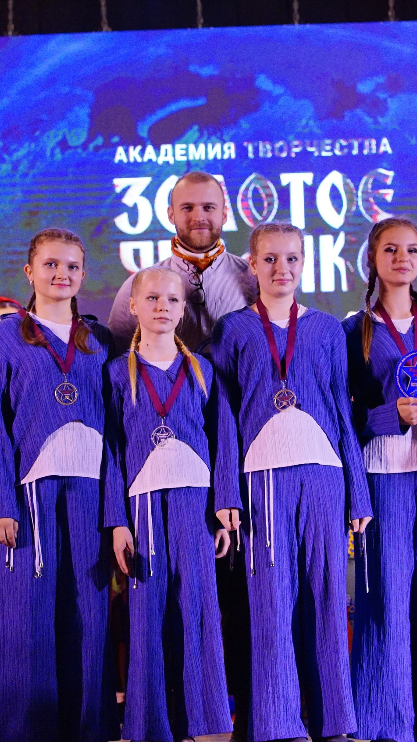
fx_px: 2182
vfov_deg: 19.3
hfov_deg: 10.9
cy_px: 374
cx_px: 171
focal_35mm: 111
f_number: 4
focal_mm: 70
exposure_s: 1/320
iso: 3200
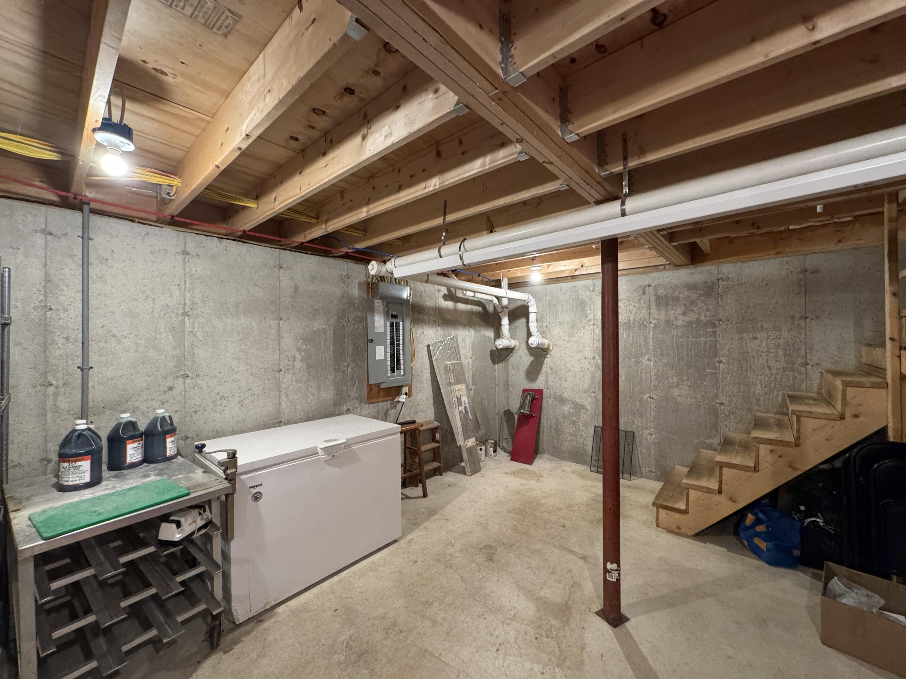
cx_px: 453
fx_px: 366
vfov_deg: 85.7
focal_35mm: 14
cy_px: 340
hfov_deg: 102.1
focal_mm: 2.22
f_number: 2.2
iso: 800
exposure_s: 1/60
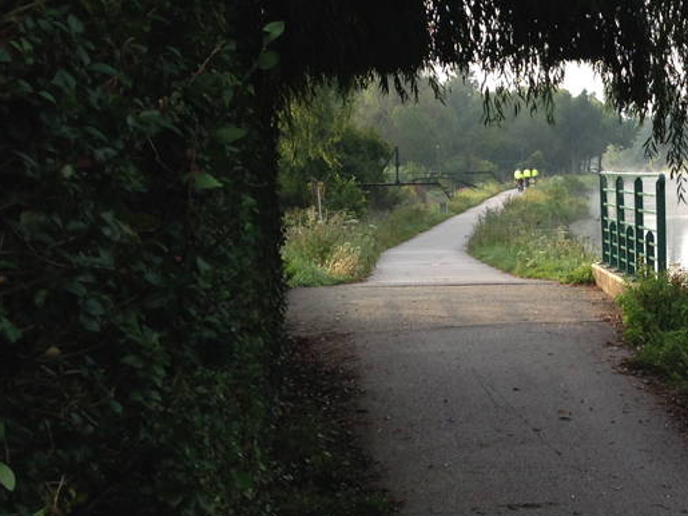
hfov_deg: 22.4
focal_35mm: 82
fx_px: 1629
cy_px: 289
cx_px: 772
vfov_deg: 18.0
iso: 50
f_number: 2.4
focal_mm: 4.12
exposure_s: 1/220
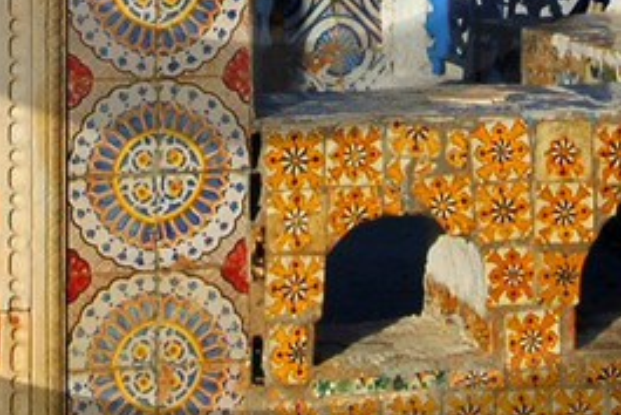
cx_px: 246
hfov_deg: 10.3
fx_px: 3434
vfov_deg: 6.7
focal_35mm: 199
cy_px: -449
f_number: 10
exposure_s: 1/400
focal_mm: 22
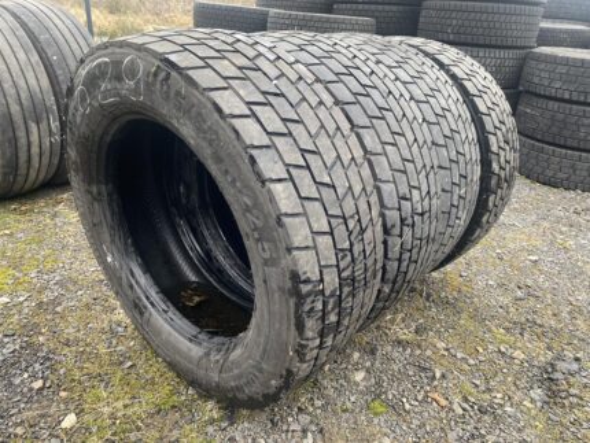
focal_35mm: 26
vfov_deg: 53.1
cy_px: 222
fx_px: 443
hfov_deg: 67.3
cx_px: 295
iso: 125
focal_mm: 4.25
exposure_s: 1/121
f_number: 1.8
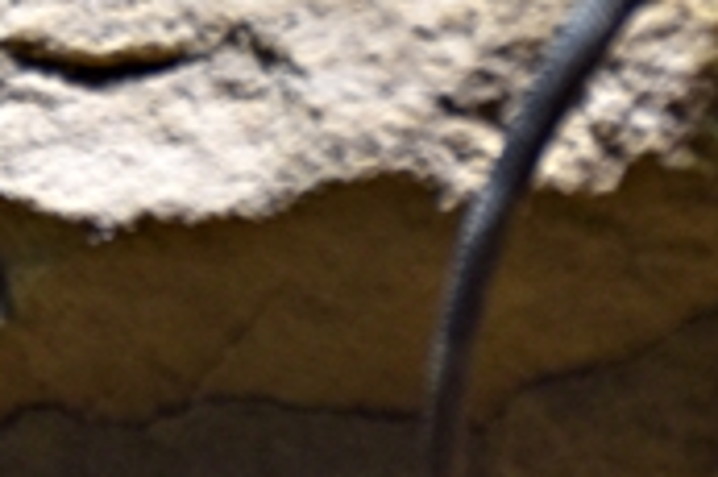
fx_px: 11696
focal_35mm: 587
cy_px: -848
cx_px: 79
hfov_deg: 3.5
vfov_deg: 2.3
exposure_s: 1/500
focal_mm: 66
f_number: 5.6
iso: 360
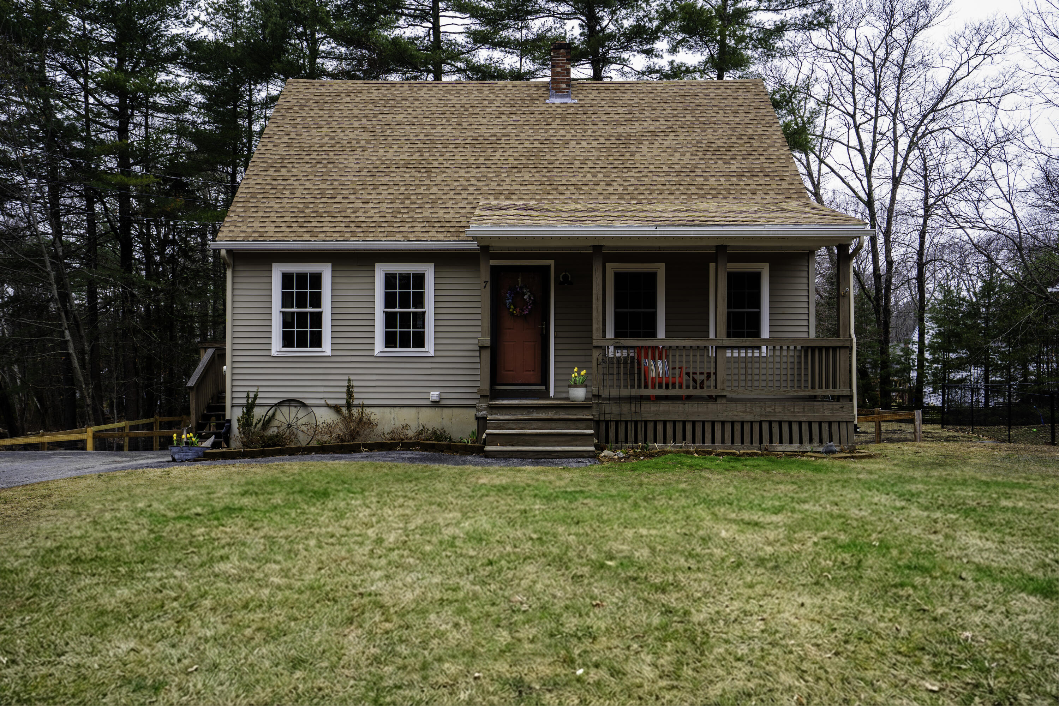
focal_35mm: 29
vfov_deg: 45.0
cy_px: 353
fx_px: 853
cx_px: 530
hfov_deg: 63.7
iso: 50
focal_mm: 29
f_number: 9
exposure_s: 1/20
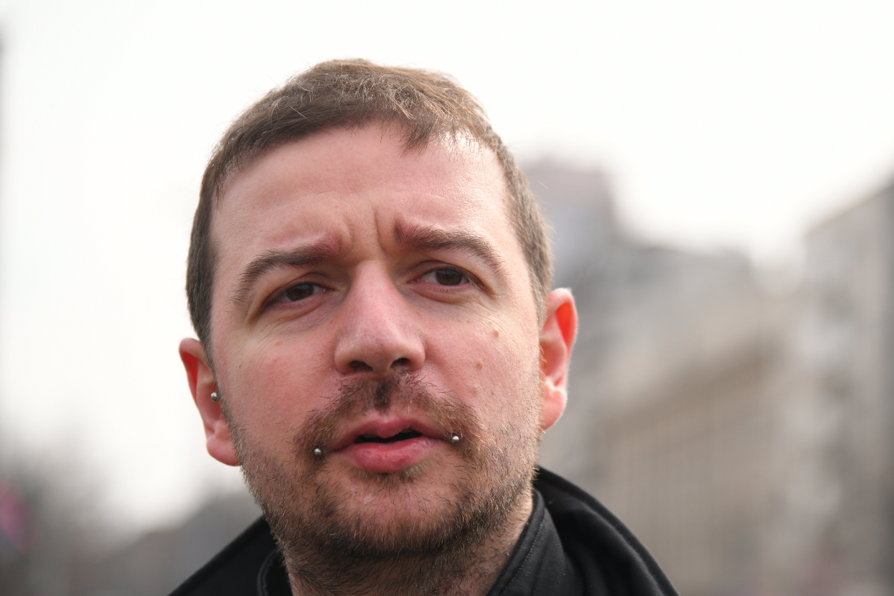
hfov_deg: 13.2
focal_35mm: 156
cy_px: 309
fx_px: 3874
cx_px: 571
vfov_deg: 8.8
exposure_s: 1/1600
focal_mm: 120
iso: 400
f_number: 4
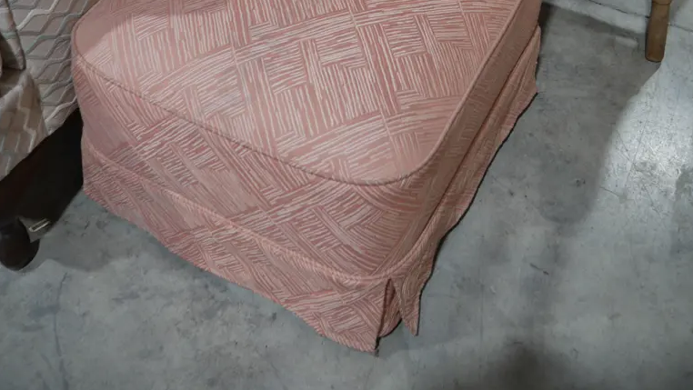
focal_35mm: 41
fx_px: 754
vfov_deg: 26.3
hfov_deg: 49.4
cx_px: 347
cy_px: -59
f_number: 3.5
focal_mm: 14
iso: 200
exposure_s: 1/80
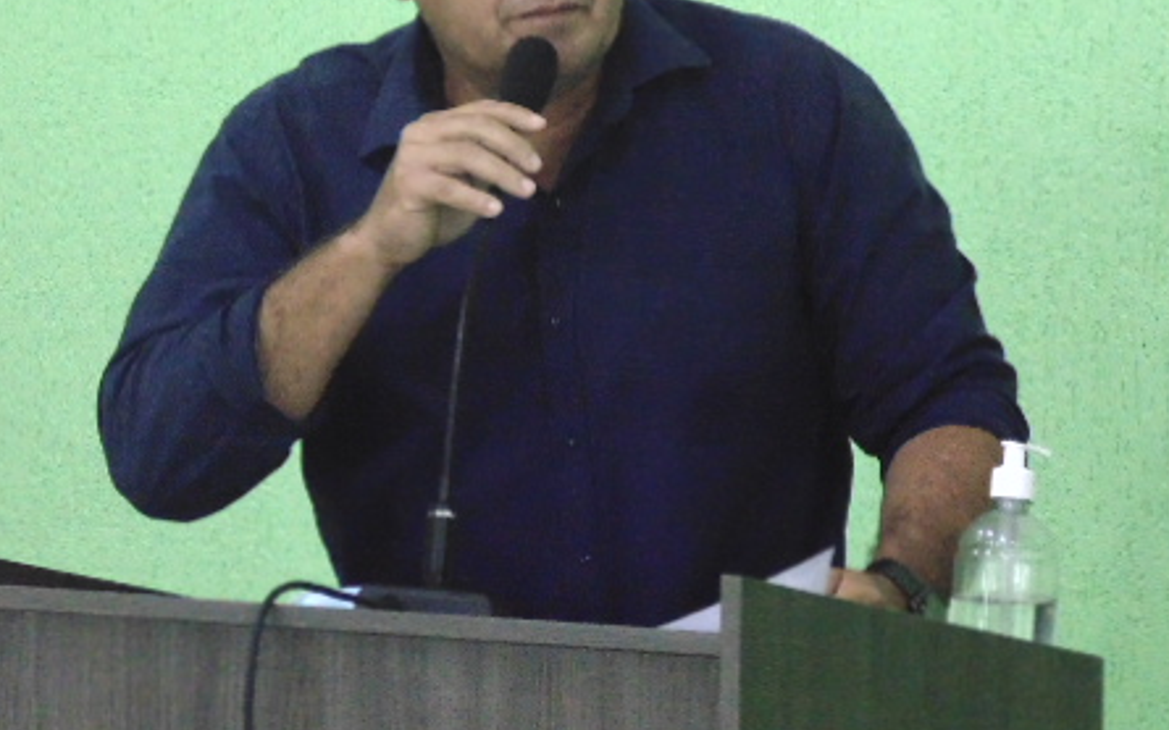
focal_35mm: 360
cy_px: 110
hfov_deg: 5.8
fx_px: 11468
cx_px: 573
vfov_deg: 3.6
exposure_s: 1/30
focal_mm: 42.3
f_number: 5.6
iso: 800
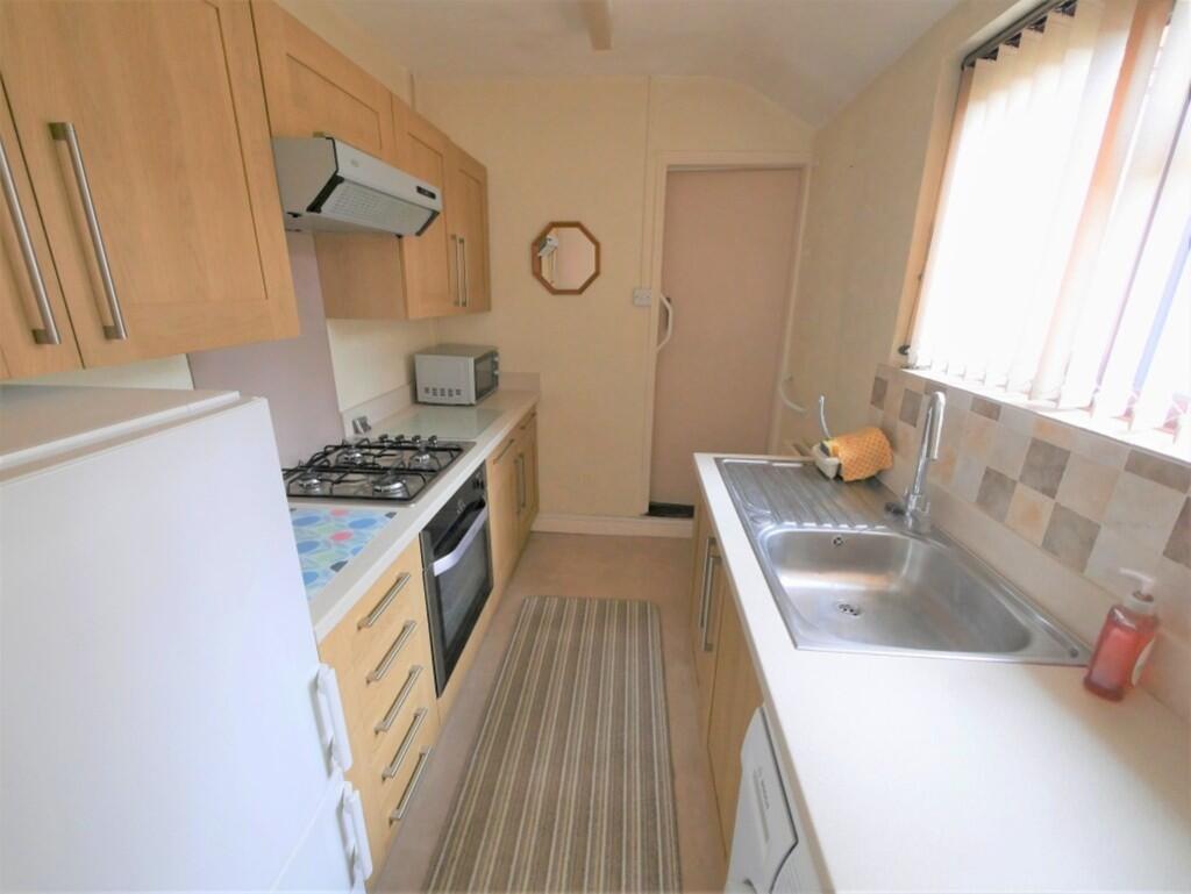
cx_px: 596
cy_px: 447
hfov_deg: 102.0
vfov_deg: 85.7
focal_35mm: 14
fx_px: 482
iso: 1250
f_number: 4
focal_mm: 7
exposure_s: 1/60
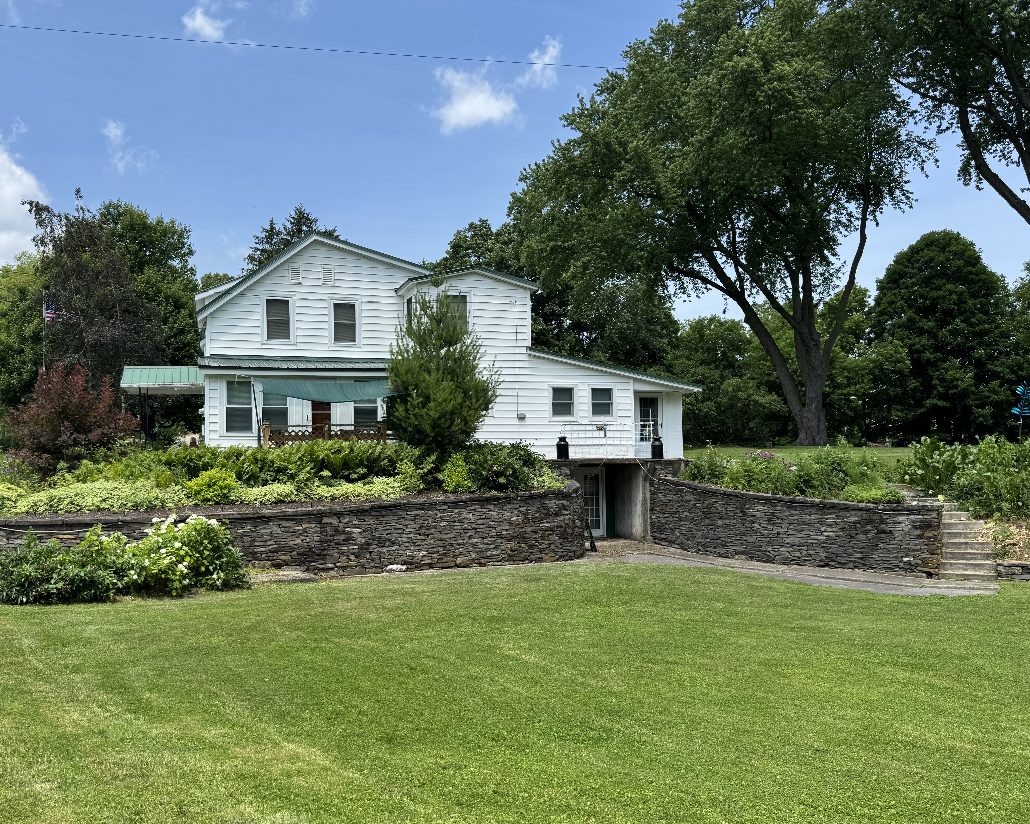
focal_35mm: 30
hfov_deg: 58.8
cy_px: 439
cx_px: 497
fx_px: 915
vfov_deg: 48.5
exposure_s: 1/2959
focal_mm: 6.76
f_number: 1.78
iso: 80
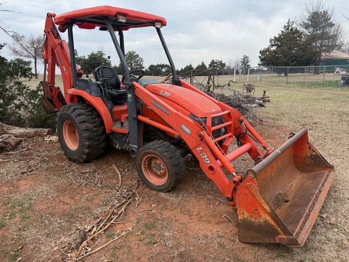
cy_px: 131
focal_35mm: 24
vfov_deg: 56.8
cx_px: 174
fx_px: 242
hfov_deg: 71.6
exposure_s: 1/849
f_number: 1.78
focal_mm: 6.76
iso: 100
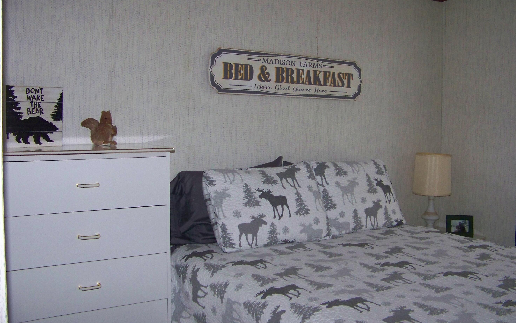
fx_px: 548
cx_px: 260
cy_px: 148
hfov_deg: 50.4
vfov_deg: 32.8
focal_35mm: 39
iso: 200
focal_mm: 5.85
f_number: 2.8
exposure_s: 1/30
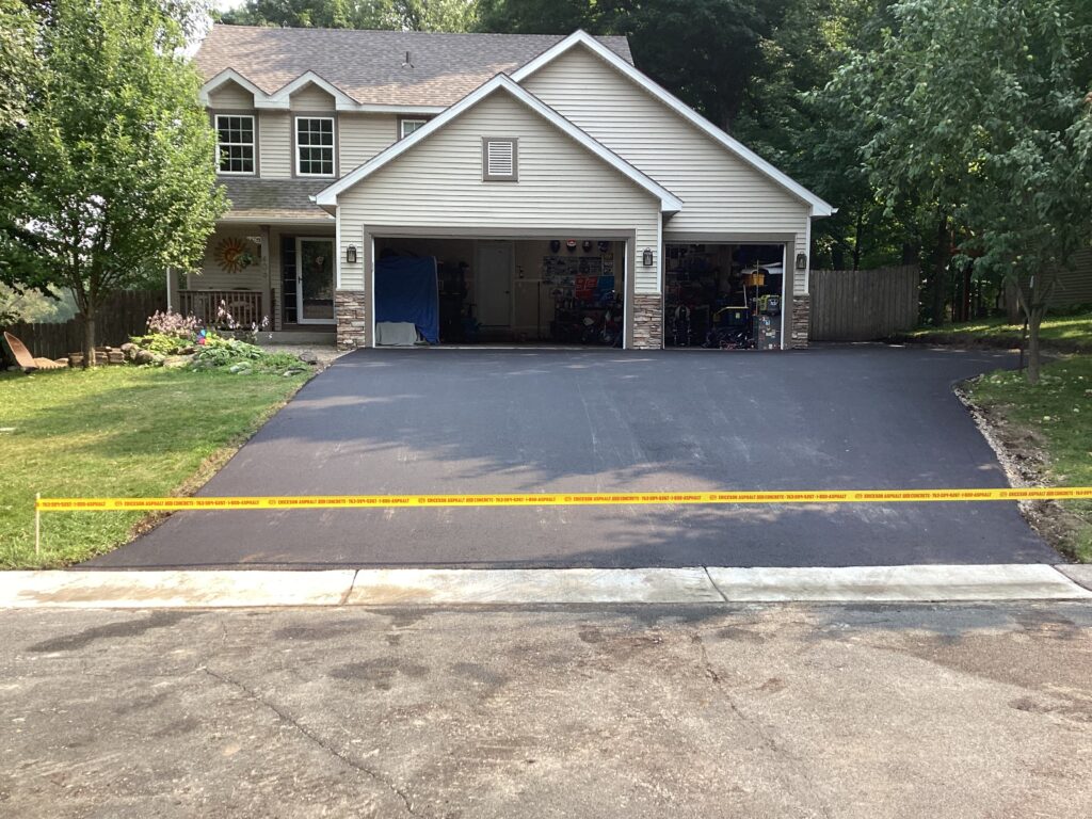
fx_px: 978
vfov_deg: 45.4
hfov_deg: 58.4
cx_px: 546
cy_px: 410
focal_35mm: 31
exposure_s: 1/318
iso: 25
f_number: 2.4
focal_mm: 3.3
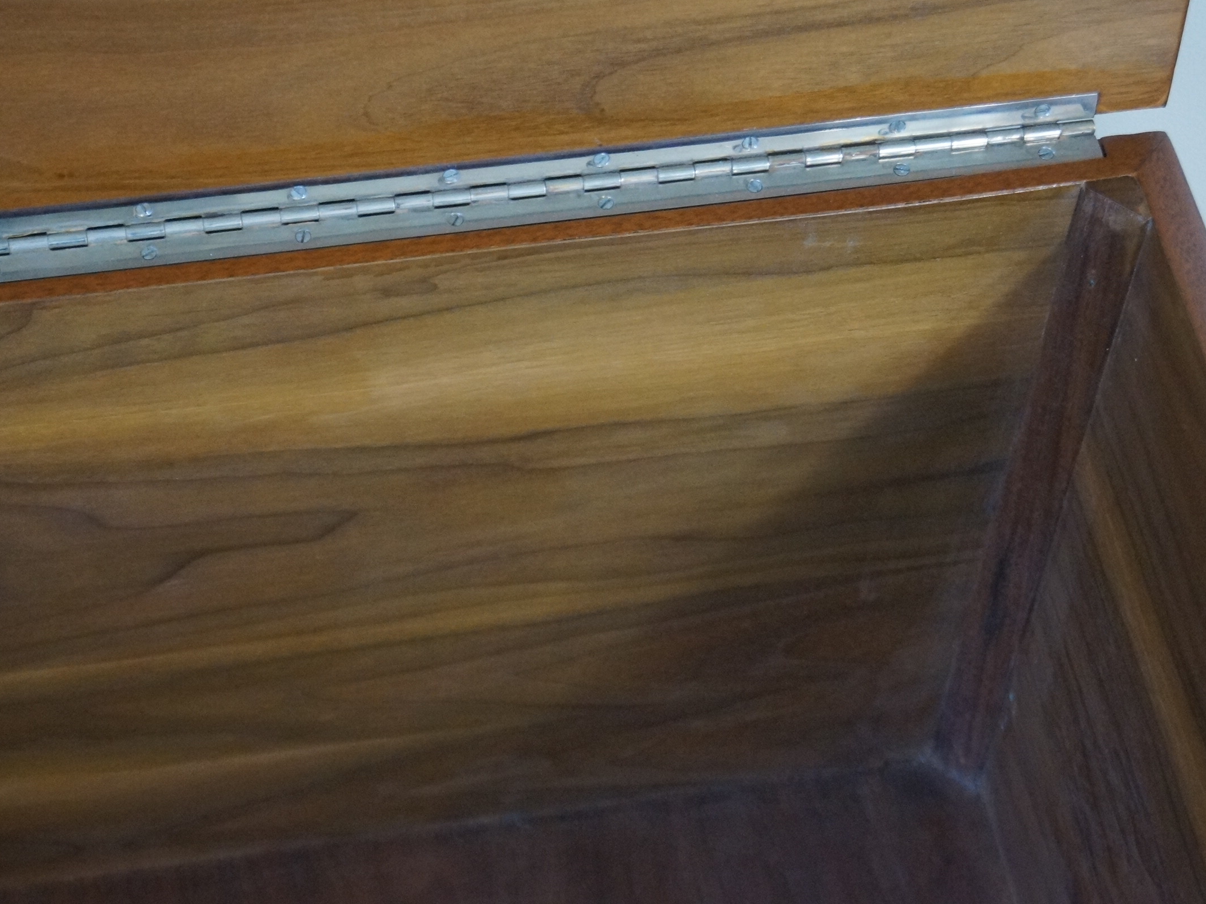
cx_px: 556
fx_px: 3155
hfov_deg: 21.6
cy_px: 451
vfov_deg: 16.3
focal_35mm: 91
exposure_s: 1/60
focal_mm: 55
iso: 3200
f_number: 5.6
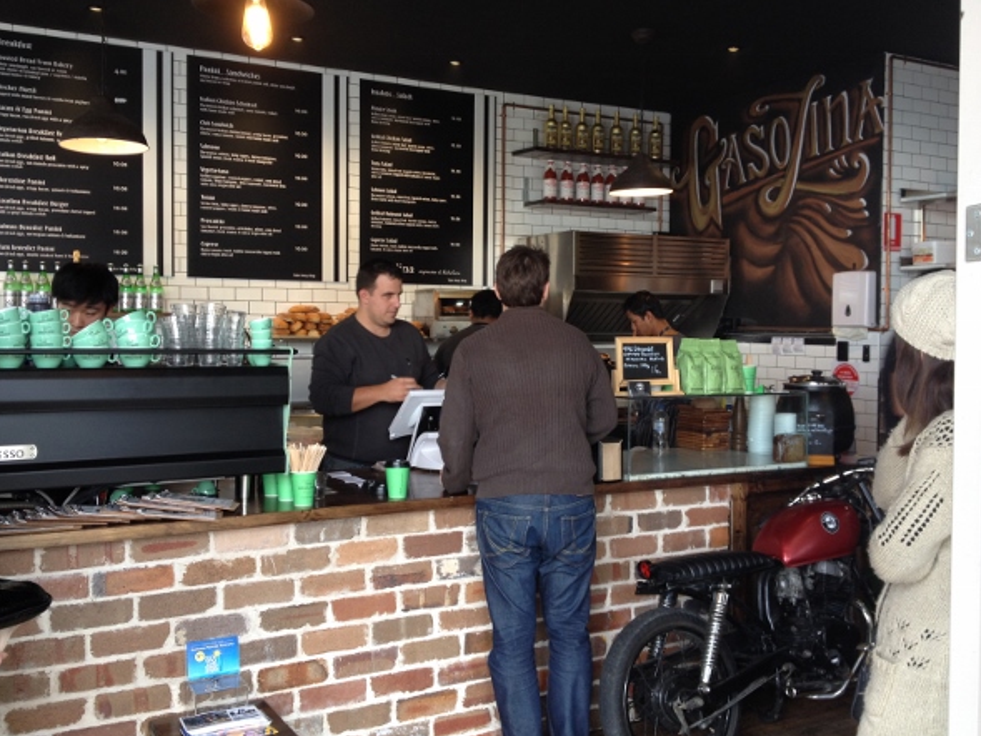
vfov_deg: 37.7
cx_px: 480
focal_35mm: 38
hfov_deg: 49.0
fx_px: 1077
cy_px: 345
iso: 50
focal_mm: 4.28
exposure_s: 1/24
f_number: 2.4
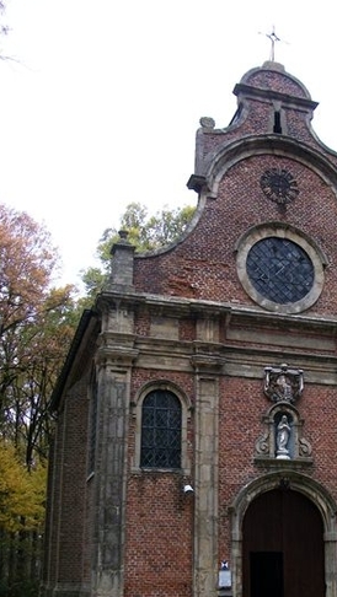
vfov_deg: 47.1
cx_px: 266
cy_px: 357
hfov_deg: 27.3
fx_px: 682
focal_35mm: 43
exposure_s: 1/125
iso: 80
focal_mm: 5.7
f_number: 2.9
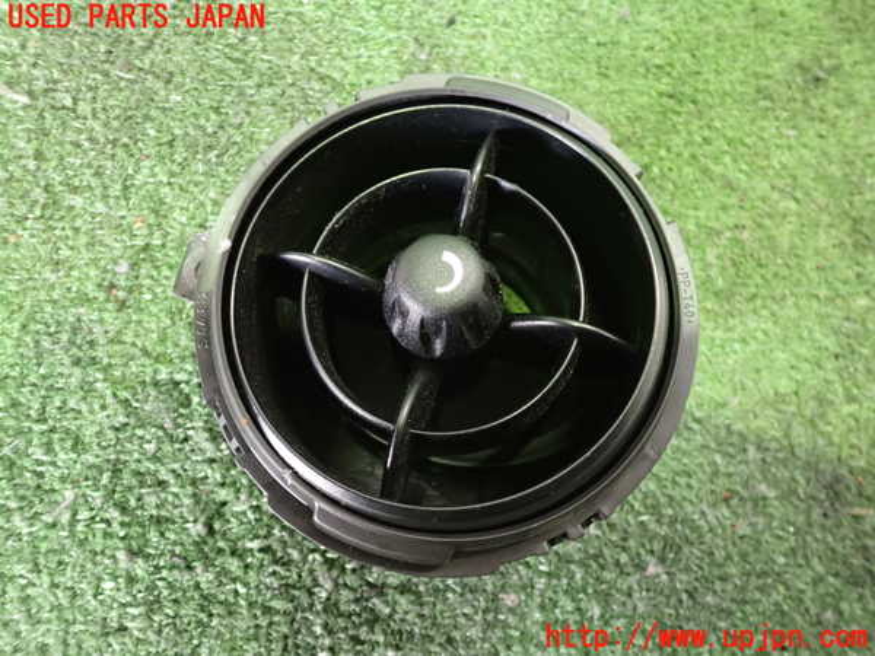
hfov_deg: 60.0
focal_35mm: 30
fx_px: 758
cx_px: 438
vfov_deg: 46.8
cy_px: 328
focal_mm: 5.4
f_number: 2.3
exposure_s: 1/20
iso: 800
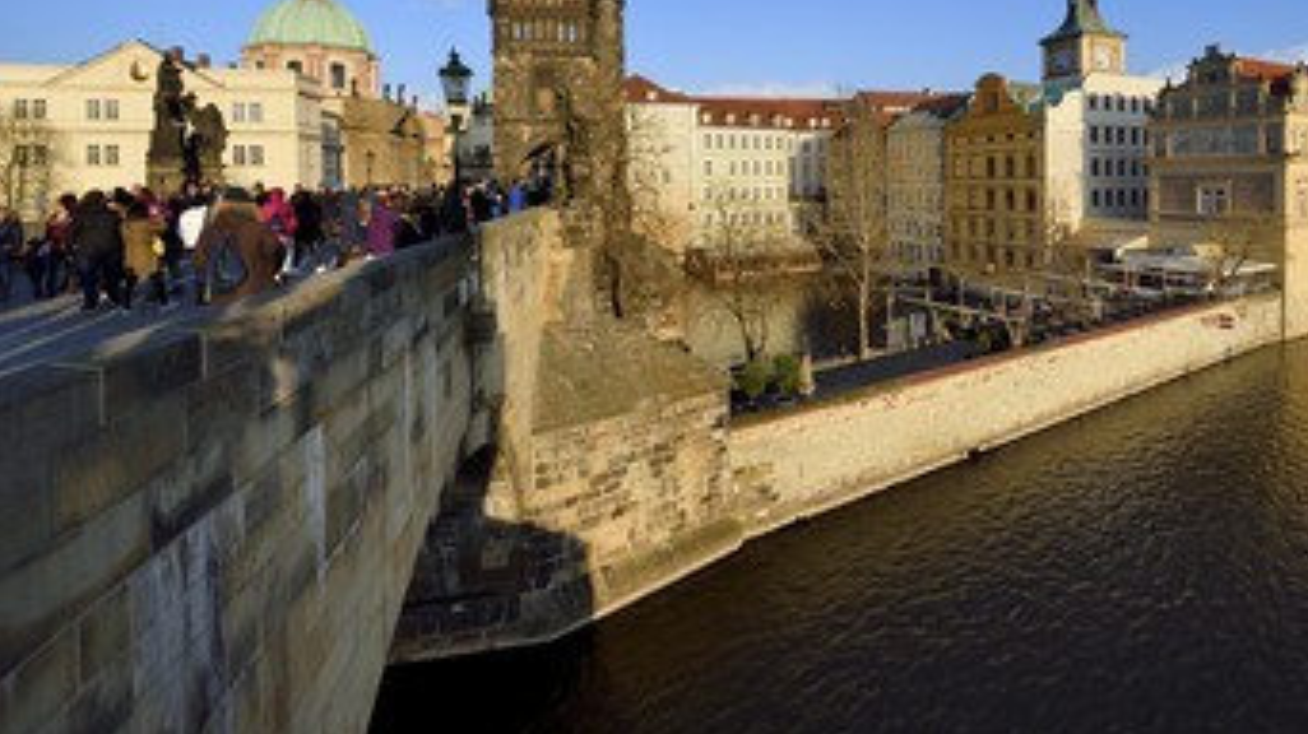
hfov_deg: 91.8
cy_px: 218
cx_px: 769
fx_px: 624
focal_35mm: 18
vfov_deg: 58.9
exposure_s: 1/250
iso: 200
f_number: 11
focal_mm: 14
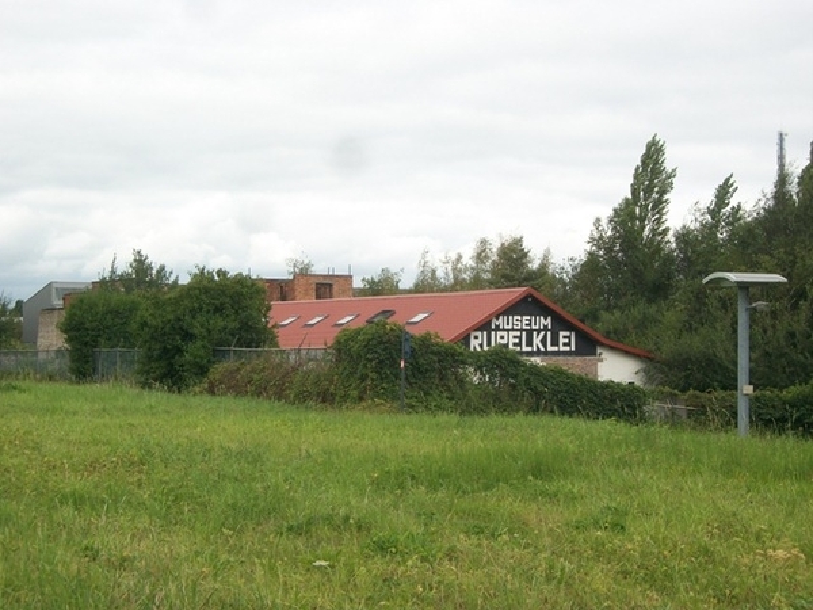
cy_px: 305
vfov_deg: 23.7
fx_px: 1456
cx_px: 406
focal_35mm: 62
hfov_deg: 31.2
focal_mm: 11
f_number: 12.6
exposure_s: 1/50
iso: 80
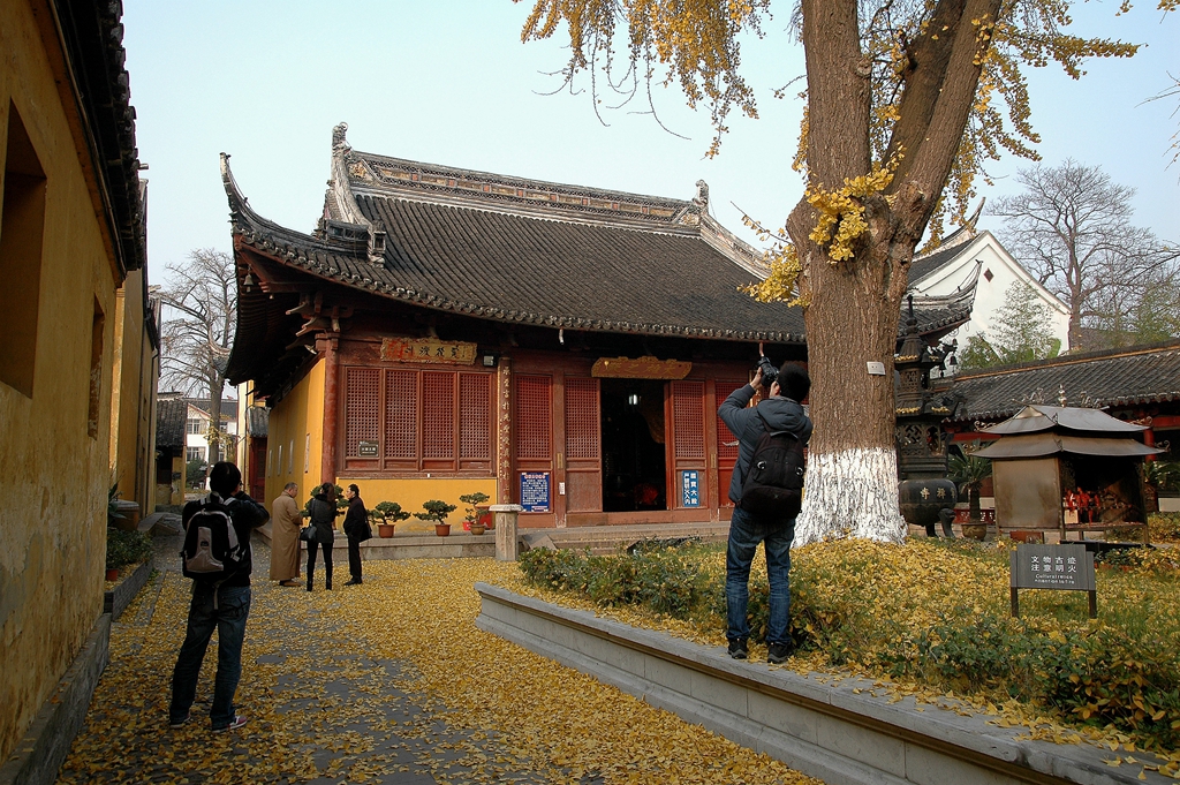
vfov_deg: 28.0
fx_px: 1572
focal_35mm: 48
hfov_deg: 41.1
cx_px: 590
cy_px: 392
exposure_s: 1/200
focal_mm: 32
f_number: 5.6
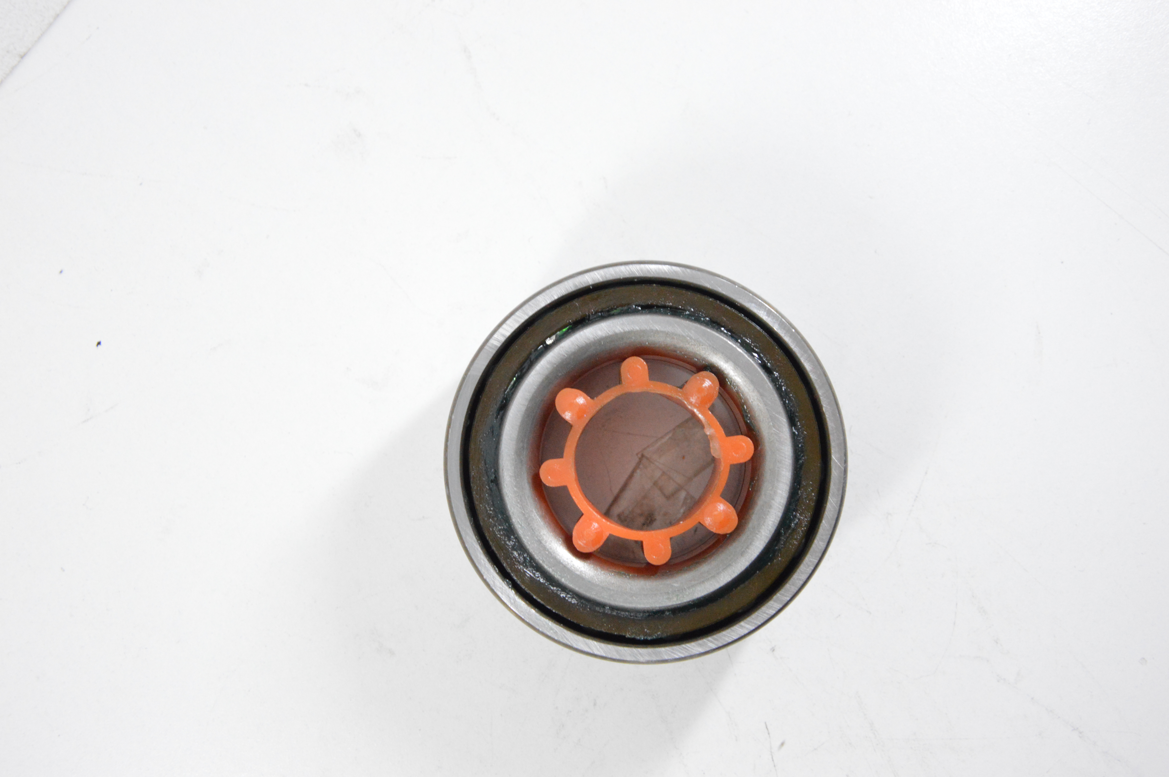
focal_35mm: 60
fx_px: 1947
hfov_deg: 33.4
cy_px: 388
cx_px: 584
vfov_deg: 22.6
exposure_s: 1/100
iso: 3200
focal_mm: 40
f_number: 7.1
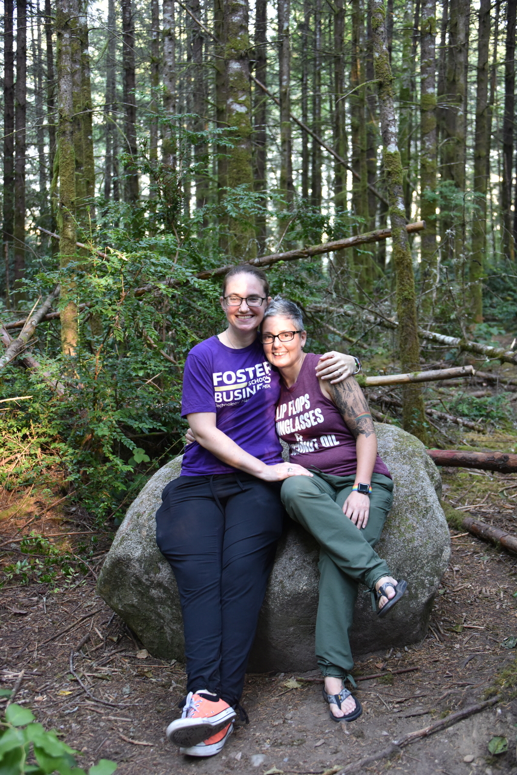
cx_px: 258
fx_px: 904
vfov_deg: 46.4
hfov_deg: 31.9
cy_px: 388
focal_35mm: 42
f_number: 4
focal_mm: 42
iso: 2000
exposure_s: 1/100
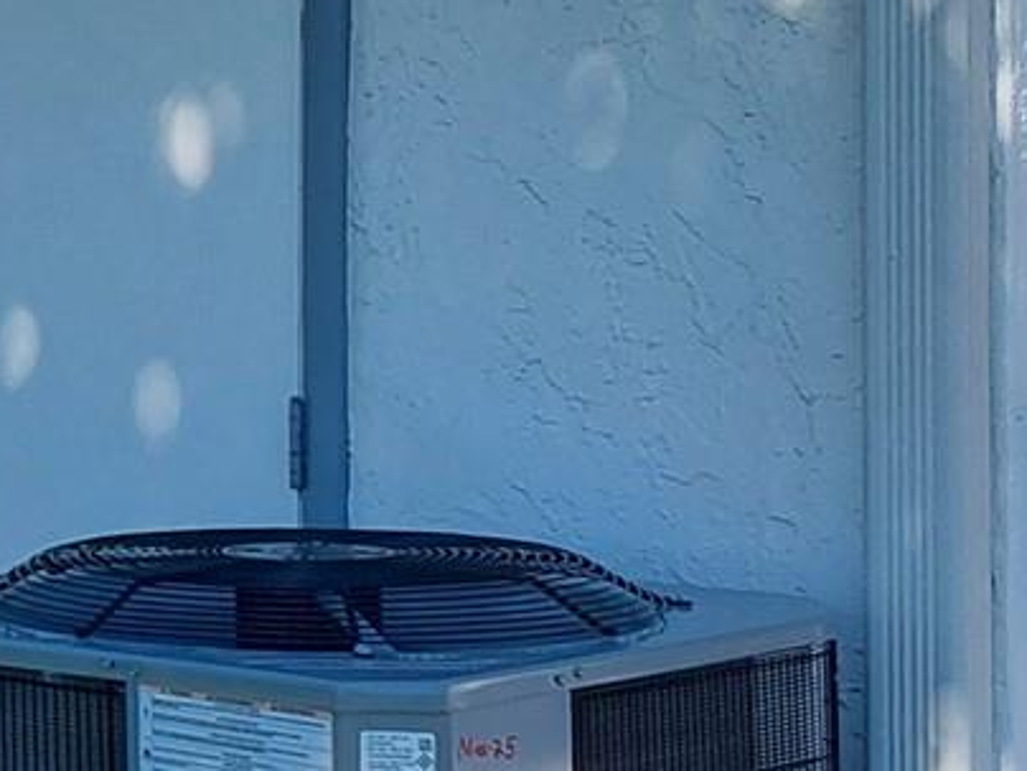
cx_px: -313
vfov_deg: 13.3
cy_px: 183
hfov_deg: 16.7
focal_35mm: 111
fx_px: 3293
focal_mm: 2.91
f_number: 1.9
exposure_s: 1/1260
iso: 50
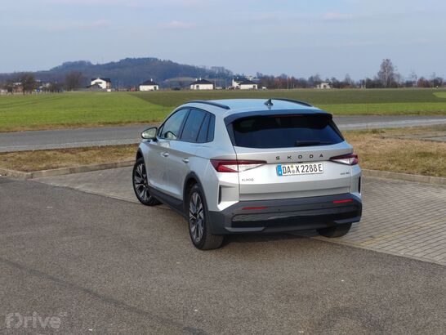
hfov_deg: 35.5
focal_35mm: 54
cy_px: 168
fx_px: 696
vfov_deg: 27.1
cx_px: 223
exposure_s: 1/580
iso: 100
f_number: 1.9
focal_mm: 5.52
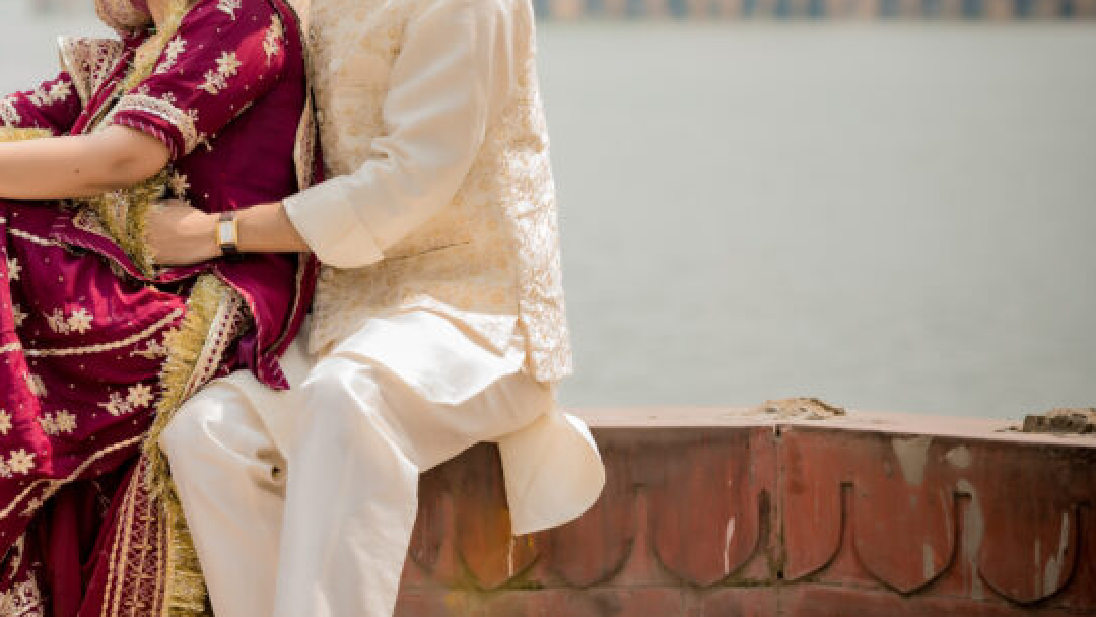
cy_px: 151
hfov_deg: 12.6
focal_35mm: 169
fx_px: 4912
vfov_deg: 7.2
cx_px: 128
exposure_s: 1/500
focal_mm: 85
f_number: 2.8
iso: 50
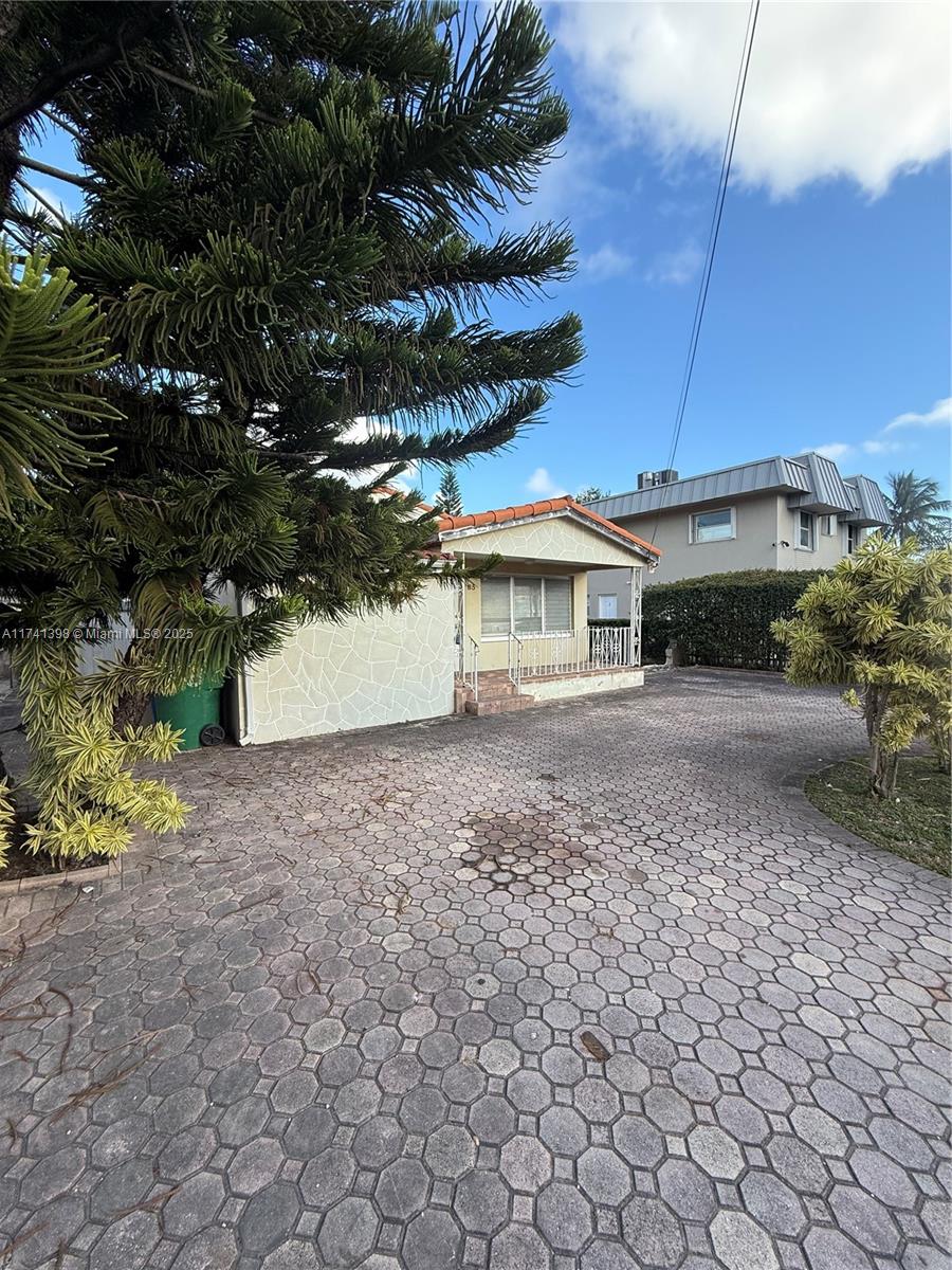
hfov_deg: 85.7
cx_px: 476
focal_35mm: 14
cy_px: 635
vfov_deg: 102.1
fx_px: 513
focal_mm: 2.22
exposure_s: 1/717
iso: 50
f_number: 2.2
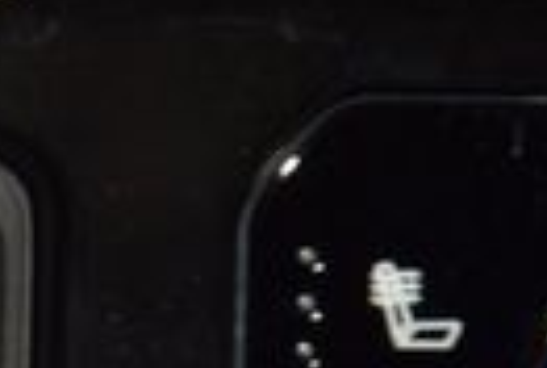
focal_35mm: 512
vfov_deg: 2.7
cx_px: -701
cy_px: 466
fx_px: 7797
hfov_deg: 4.0
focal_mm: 70
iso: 100
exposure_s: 1/125
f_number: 8
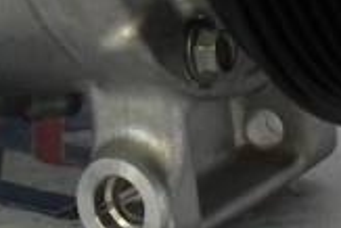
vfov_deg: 7.7
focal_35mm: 169
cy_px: -283
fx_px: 1607
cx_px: 15
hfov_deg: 12.0
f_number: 4.2
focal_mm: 23
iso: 3600
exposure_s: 1/60
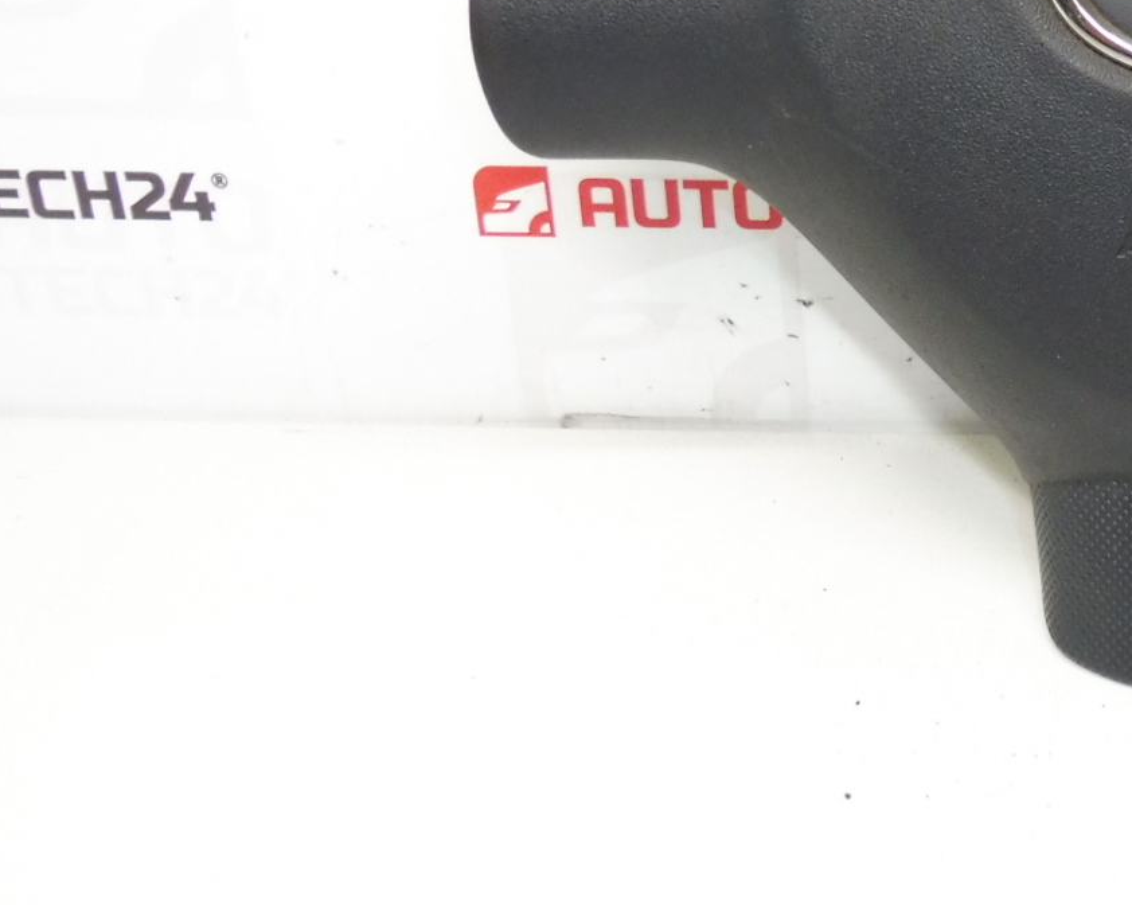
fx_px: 1909
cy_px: 238
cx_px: 1199
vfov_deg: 26.4
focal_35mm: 57
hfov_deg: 30.1
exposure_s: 1/60
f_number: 3.5
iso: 200
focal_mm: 4.3
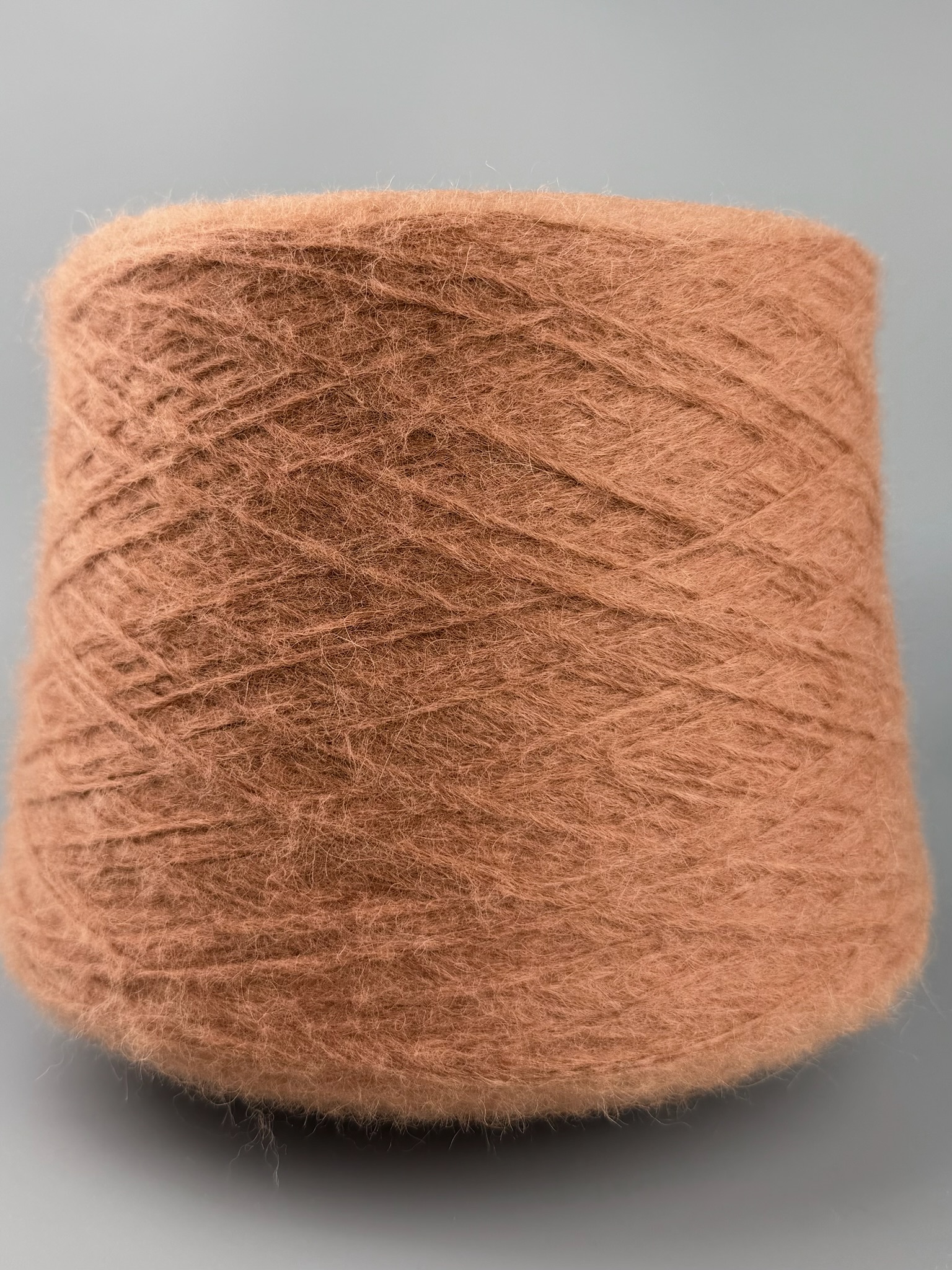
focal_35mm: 24
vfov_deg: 71.6
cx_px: 476
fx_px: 880
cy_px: 635
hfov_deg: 56.8
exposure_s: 1/593
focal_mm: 6.76
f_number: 1.78
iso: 80
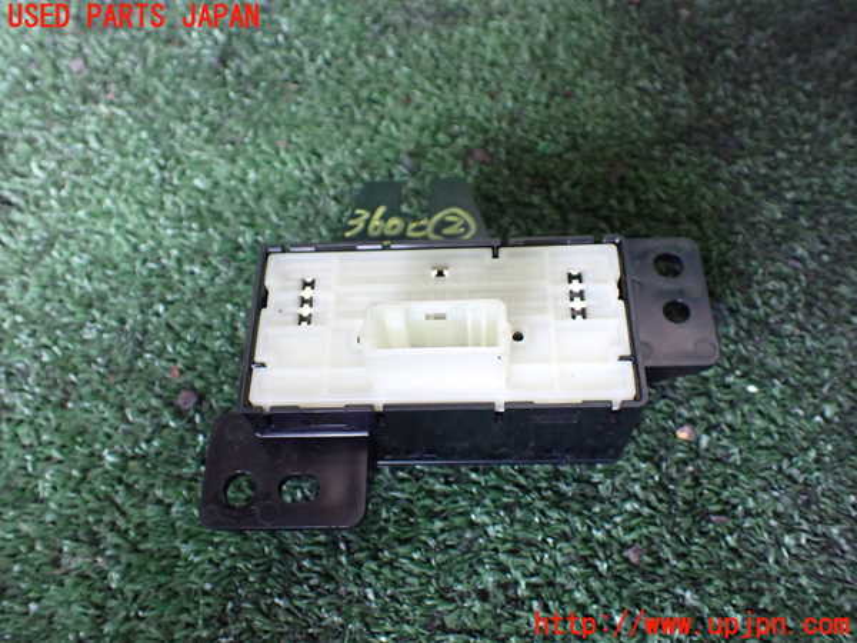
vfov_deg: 46.8
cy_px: 322
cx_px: 428
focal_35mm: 30
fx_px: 743
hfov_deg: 60.0
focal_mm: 5.4
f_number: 2.3
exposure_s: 1/80
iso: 800
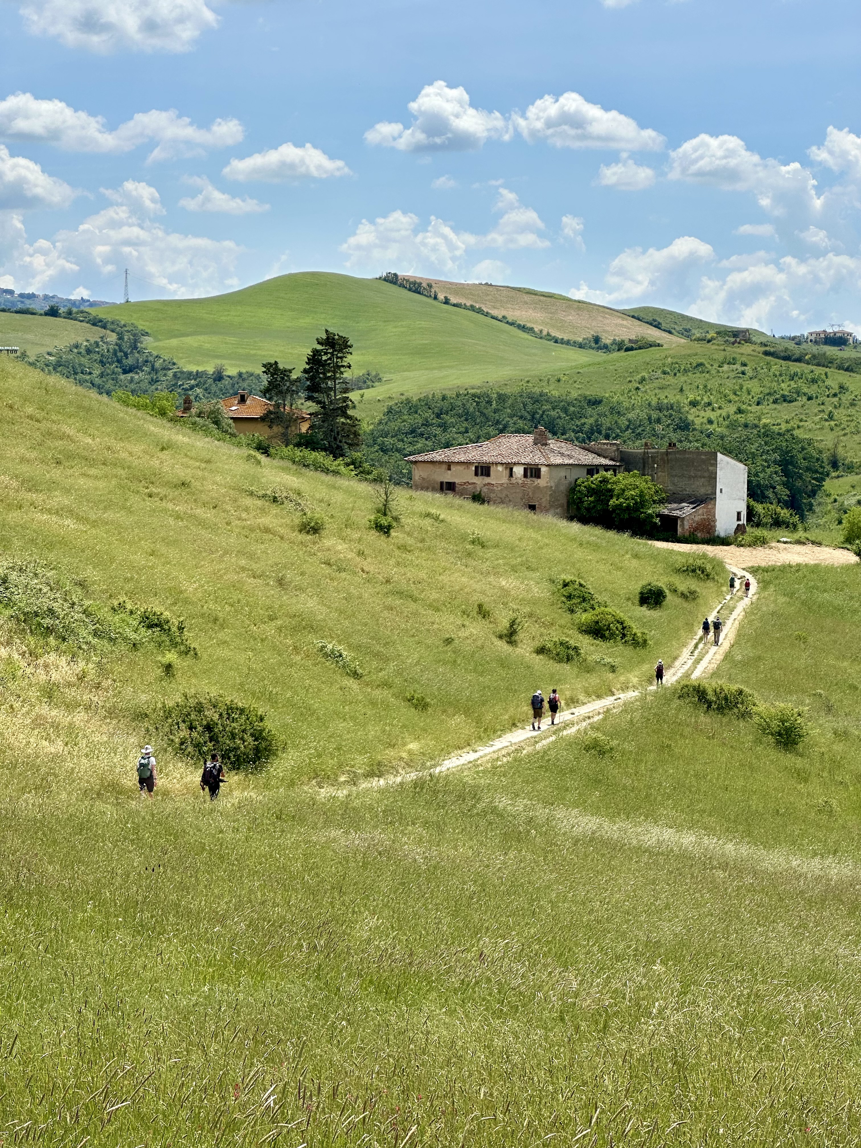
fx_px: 2554
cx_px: 430
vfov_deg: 25.3
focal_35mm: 77
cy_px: 574
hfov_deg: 19.1
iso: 32
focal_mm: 9
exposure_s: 1/1054
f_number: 2.8
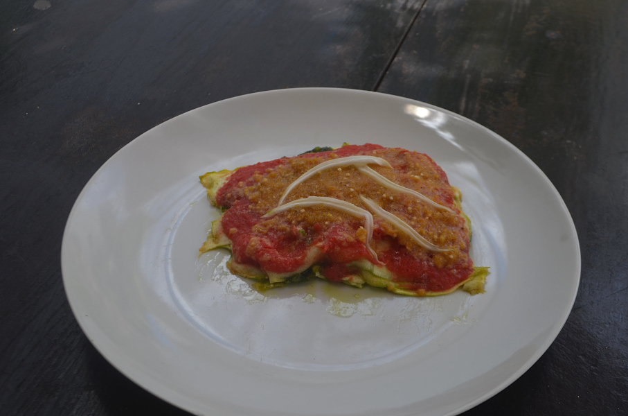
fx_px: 748
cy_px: 218
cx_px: 335
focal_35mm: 43
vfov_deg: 31.0
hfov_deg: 45.5
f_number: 7.1
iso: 200
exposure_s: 1/200
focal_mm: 26
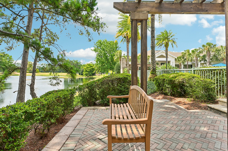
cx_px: 114
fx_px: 111
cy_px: 76
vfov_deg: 68.8
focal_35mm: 18
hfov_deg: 91.7
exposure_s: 1/45
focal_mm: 17.5
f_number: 8
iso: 100
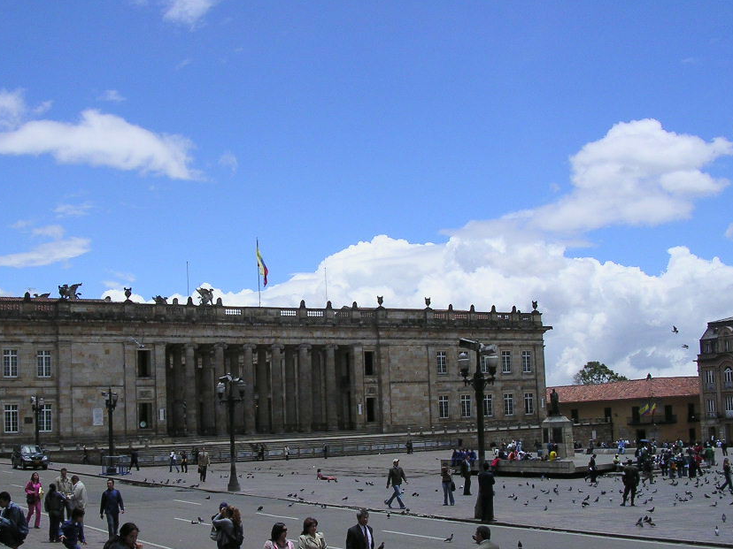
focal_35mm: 47
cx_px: 314
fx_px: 995
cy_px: 301
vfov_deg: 30.9
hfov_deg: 40.3
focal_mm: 5.8
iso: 100
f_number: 5.6
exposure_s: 1/583
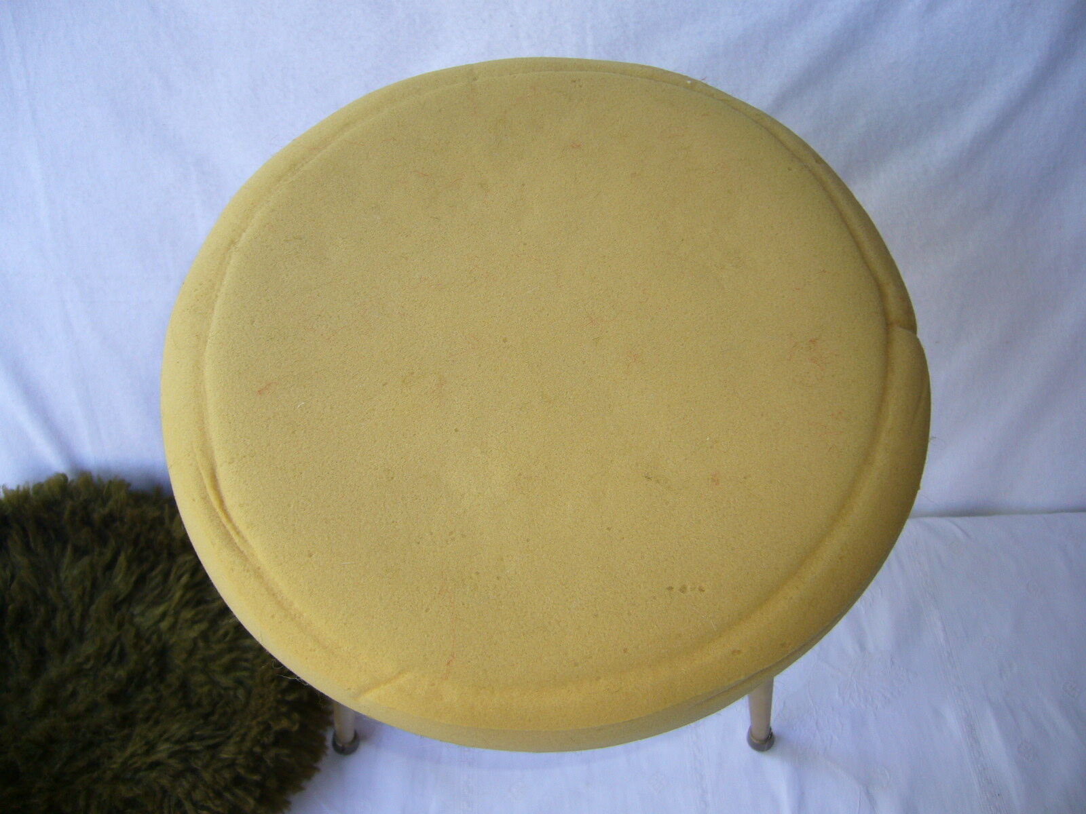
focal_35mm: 35
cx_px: 543
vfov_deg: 40.7
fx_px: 1098
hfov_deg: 52.6
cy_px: 407
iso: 80
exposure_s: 1/60
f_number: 2.8
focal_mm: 5.8
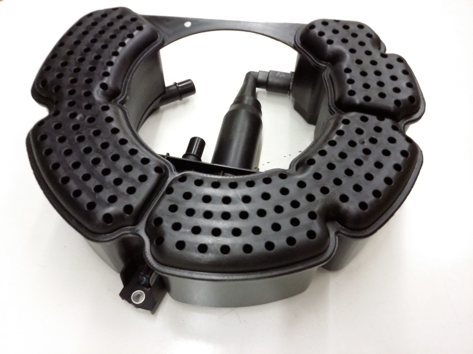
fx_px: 437
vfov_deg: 44.2
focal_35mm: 32
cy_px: 177
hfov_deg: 56.8
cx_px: 236
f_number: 2.4
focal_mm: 3.4
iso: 320
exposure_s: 1/15
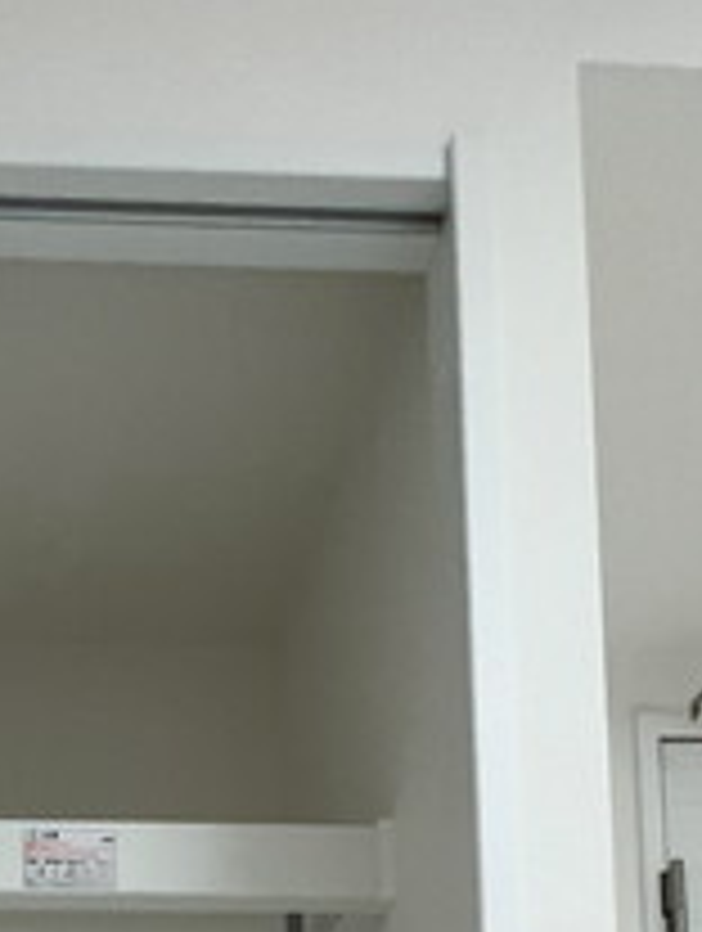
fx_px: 1456
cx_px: 18
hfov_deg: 25.9
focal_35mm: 54
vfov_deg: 25.2
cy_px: 1454
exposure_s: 1/100
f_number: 2.4
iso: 125
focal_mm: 1.55
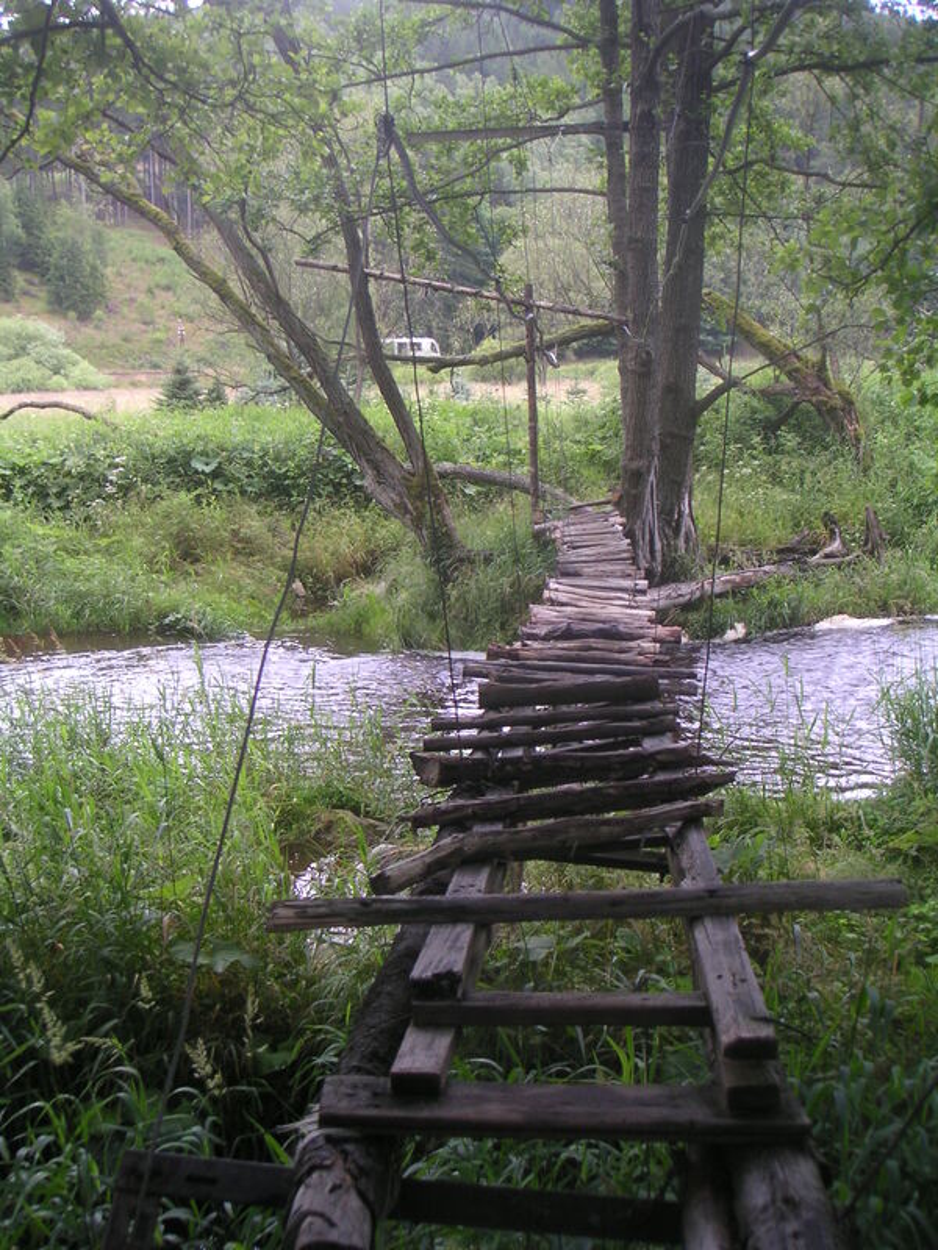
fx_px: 1373
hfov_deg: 37.7
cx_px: 469
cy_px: 625
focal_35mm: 38
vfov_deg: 49.0
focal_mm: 6
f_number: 2.8
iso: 50
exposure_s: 1/45
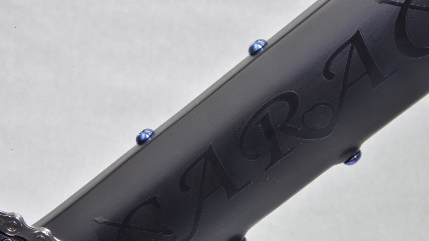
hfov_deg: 9.8
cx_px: 214
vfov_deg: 5.5
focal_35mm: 221
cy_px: 142
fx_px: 2514
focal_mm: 210
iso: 800
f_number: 36
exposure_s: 1/1.6
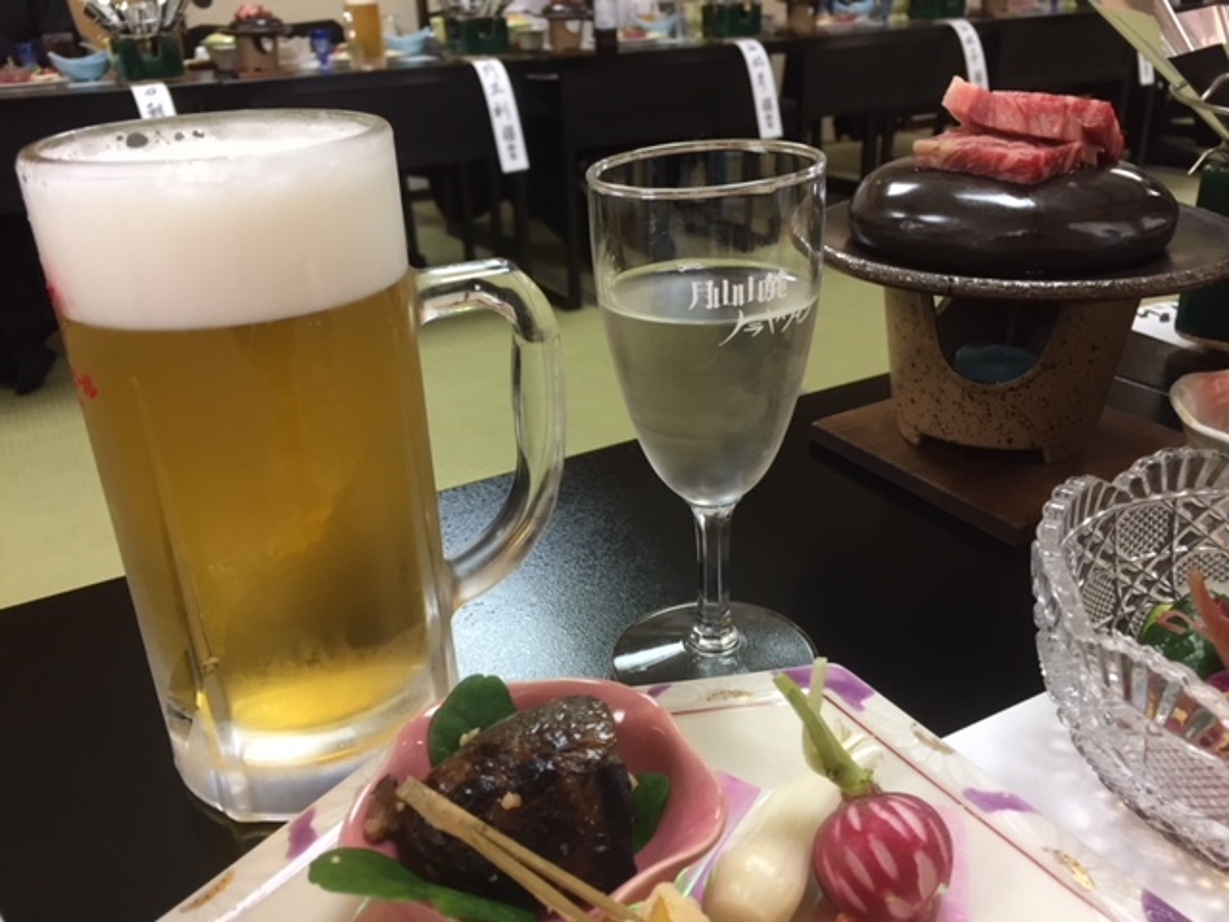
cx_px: 614
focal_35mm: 29
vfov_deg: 48.2
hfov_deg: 61.7
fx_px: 1030
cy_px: 461
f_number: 2.2
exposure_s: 1/30
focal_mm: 4.15
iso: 80
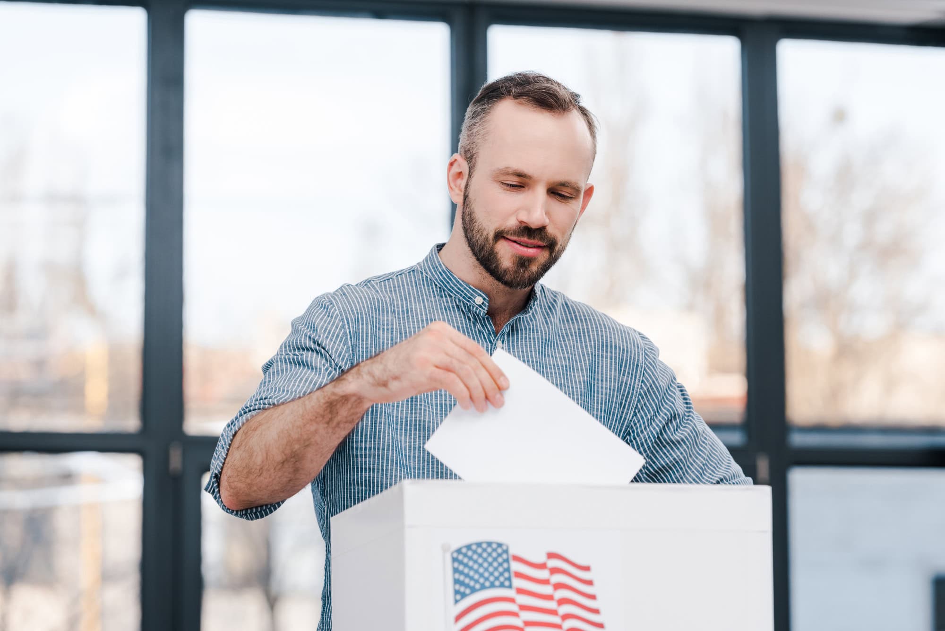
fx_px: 3203
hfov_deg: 16.8
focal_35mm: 122
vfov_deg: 11.2
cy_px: 316
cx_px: 472
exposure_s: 1/160
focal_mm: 122
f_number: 4.5
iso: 125
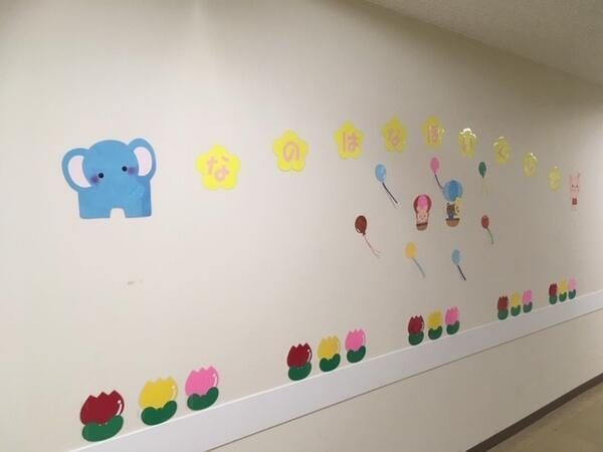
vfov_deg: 48.2
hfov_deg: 61.7
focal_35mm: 29
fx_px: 505
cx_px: 302
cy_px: 226
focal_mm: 4.15
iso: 100
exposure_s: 1/30
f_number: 2.2
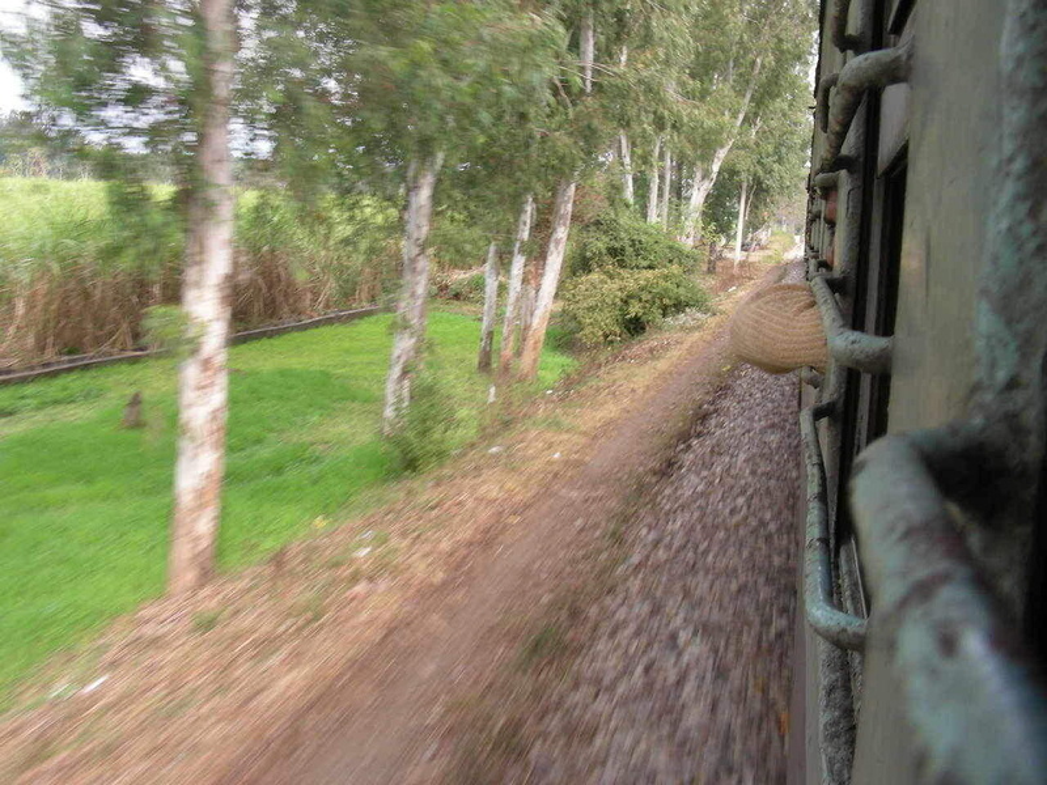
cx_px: 524
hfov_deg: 49.0
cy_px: 392
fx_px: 1149
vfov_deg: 37.7
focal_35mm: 38
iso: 65
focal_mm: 6.3
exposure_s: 1/47.7
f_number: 6.8
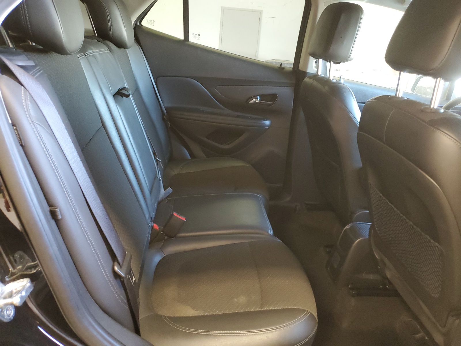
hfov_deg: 67.3
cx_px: 230
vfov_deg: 53.1
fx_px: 346
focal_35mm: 26
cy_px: 173
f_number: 1.5
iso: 322
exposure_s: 1/24
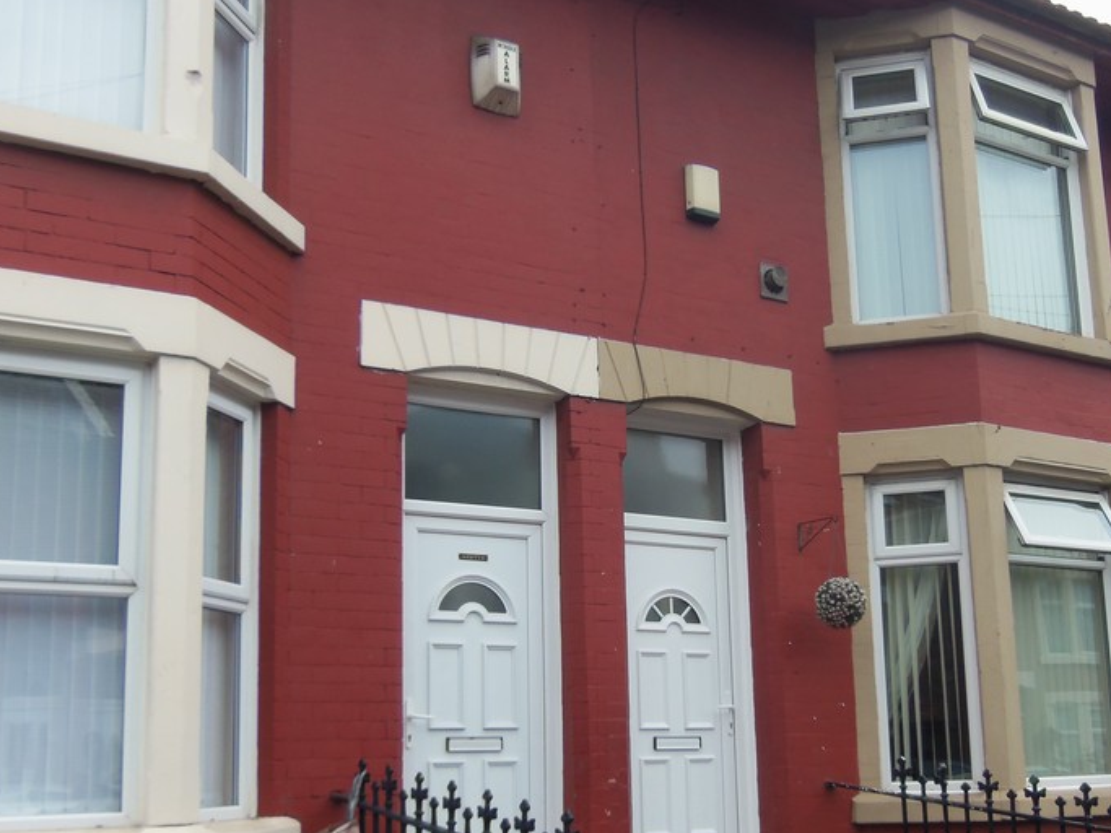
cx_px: 639
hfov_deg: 44.7
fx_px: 1348
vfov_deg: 34.1
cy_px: 534
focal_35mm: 42
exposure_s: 1/250
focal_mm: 5.1
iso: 64
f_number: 3.9
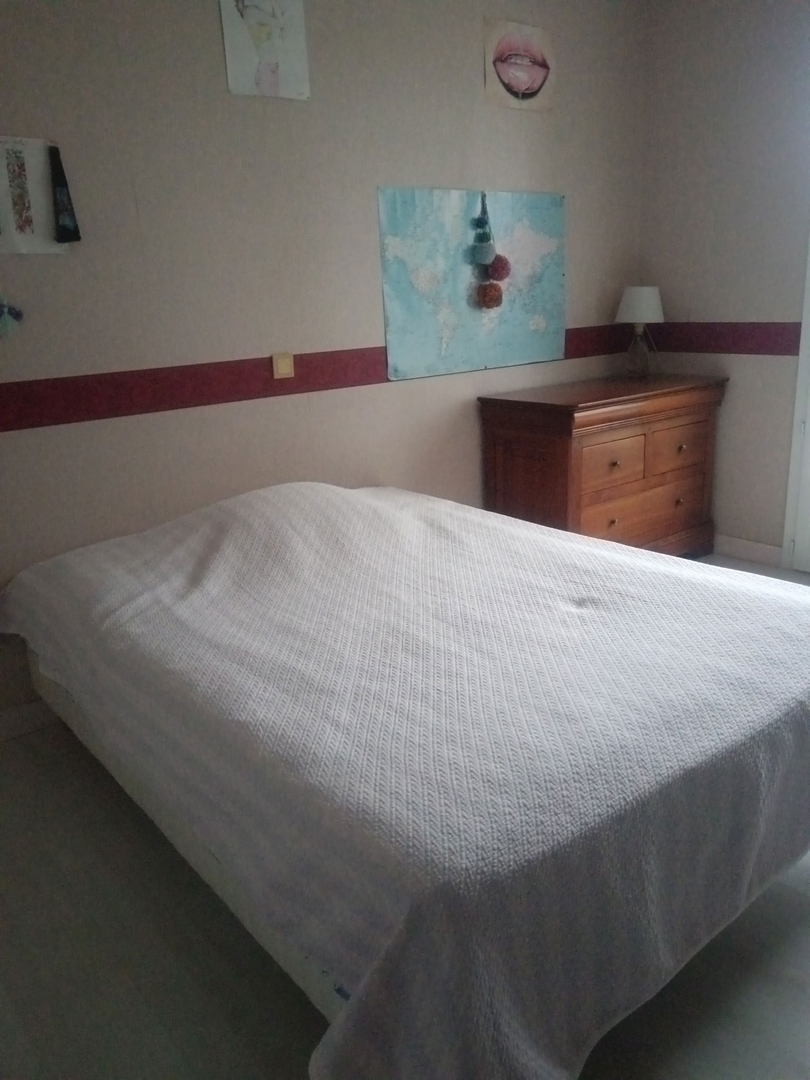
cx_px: 405
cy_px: 540
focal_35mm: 27
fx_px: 842
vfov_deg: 65.3
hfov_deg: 51.4
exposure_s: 1/16.7
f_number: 1.9
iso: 3321
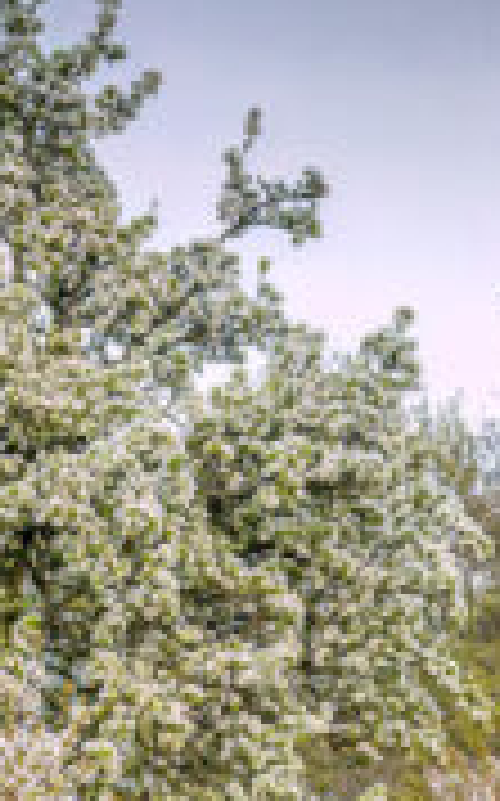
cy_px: 675
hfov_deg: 0.9
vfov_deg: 1.5
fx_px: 30944
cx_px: -104
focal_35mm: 1417
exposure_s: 1/1000
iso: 320
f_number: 4
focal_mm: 151.11
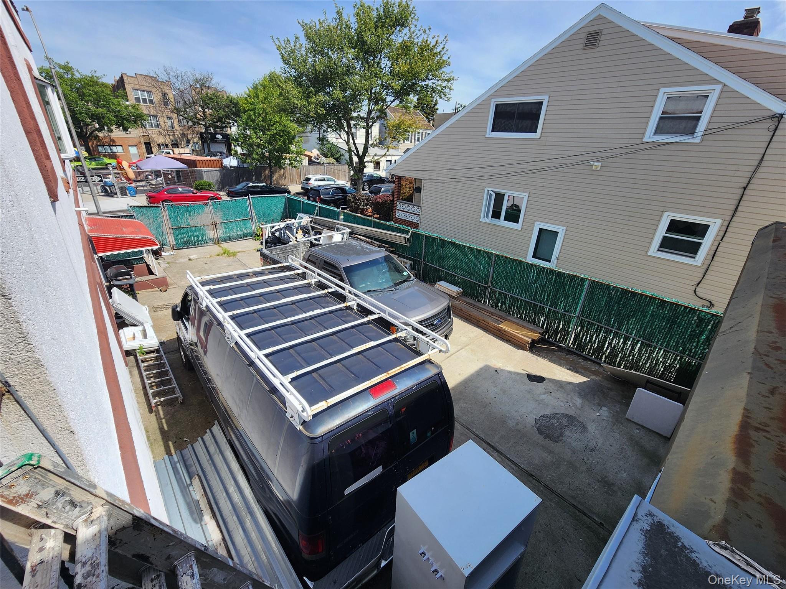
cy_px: 294
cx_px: 393
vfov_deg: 89.9
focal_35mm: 13
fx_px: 295
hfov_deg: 106.2
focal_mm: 2.2
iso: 50
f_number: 2.2
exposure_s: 1/1588
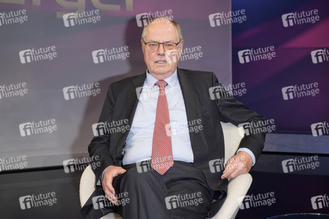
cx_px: 164
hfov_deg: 43.6
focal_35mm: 45
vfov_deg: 29.8
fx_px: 411
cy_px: 110
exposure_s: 1/160
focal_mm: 45
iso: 2000
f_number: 6.3
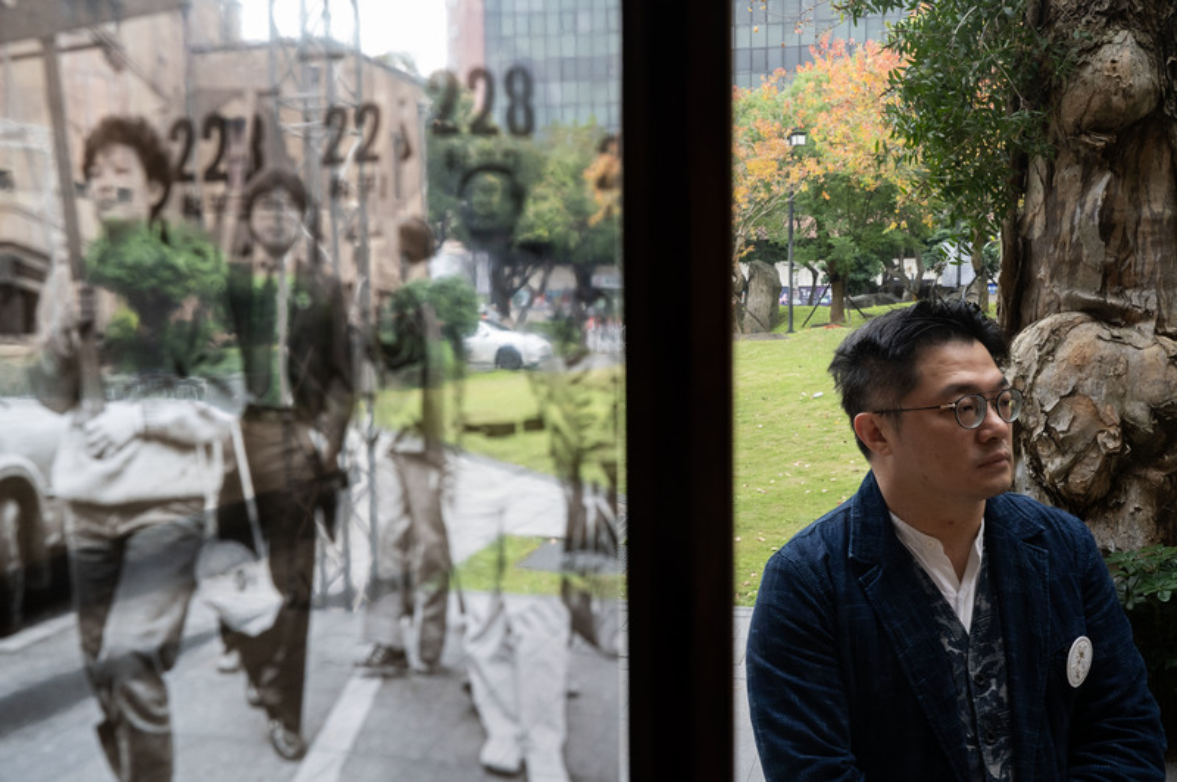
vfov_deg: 39.4
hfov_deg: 56.5
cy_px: 391
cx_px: 588
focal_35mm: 34
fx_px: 1094
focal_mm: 33.5
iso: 2500
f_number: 10
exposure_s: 1/80
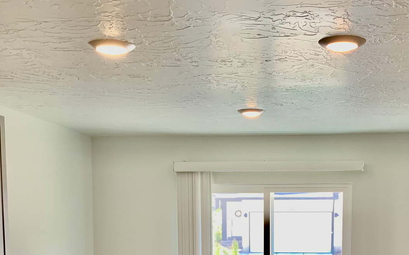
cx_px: 261
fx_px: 669
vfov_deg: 20.6
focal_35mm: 60
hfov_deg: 33.8
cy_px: 279
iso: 20
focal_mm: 3
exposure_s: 1/120
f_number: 1.8
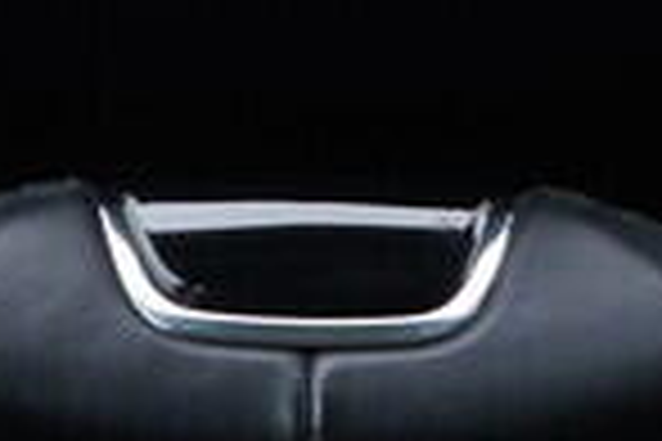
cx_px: 189
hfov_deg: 8.2
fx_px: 4615
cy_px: -929
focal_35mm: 251
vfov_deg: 5.2
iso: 160
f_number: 2.8
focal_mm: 24
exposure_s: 1/40
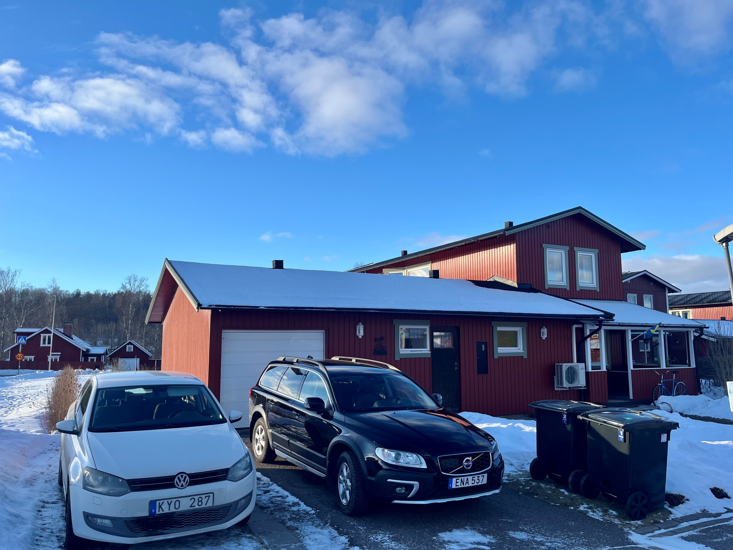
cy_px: 275
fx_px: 551
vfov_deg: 53.1
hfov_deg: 67.3
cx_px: 366
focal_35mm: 26
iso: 50
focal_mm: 5.1
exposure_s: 1/1923
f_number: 1.6
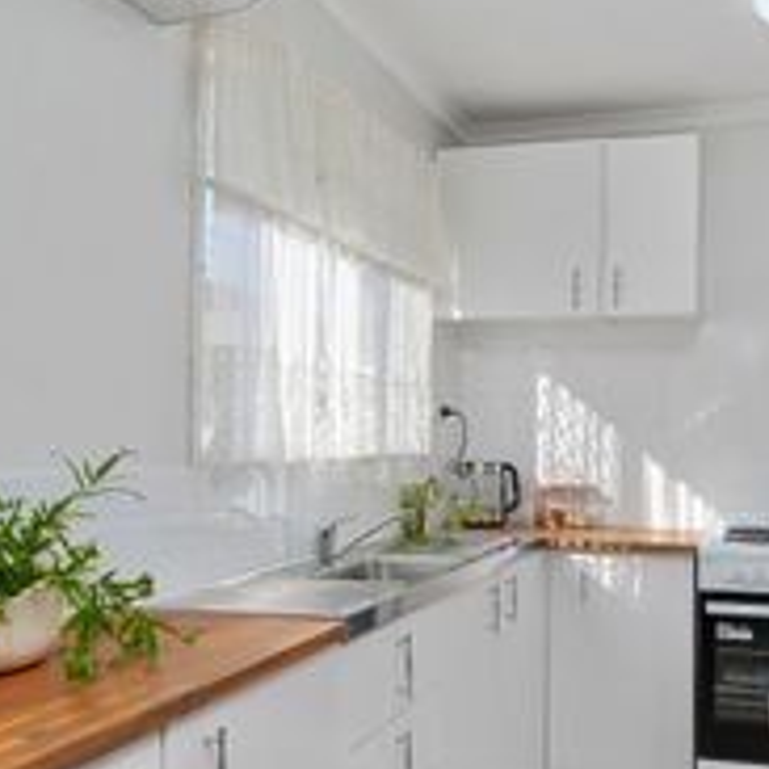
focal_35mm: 35
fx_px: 880
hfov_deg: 46.3
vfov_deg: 47.1
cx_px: 529
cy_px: 431
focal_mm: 16
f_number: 10
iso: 200
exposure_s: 1/13
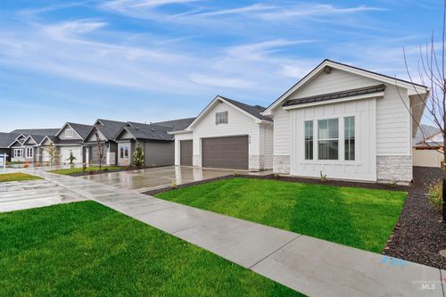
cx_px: 223
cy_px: 148
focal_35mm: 16
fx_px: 198
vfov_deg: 73.7
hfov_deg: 96.8
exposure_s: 1/13
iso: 320
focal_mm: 11
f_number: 11
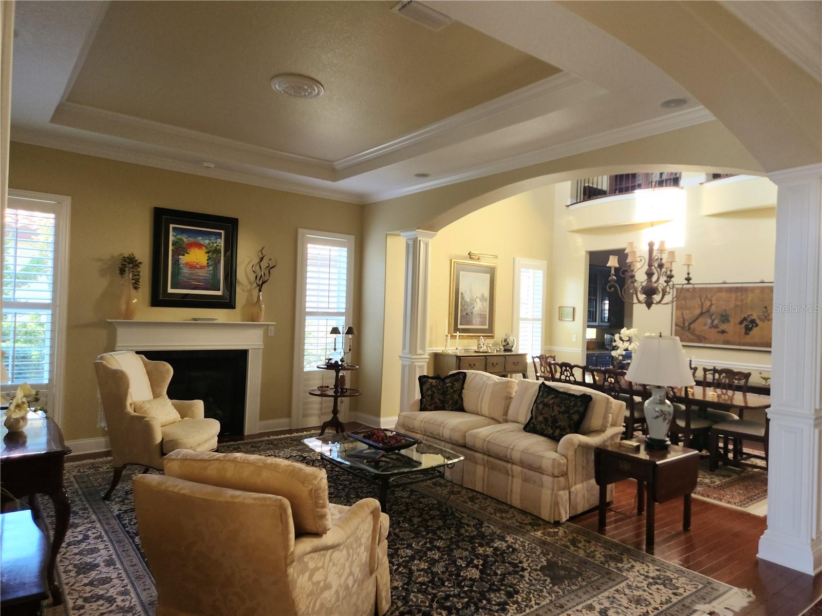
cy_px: 308
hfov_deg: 73.9
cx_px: 411
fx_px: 546
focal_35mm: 23
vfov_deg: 58.9
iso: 100
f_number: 1.8
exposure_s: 1/60
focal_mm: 5.4
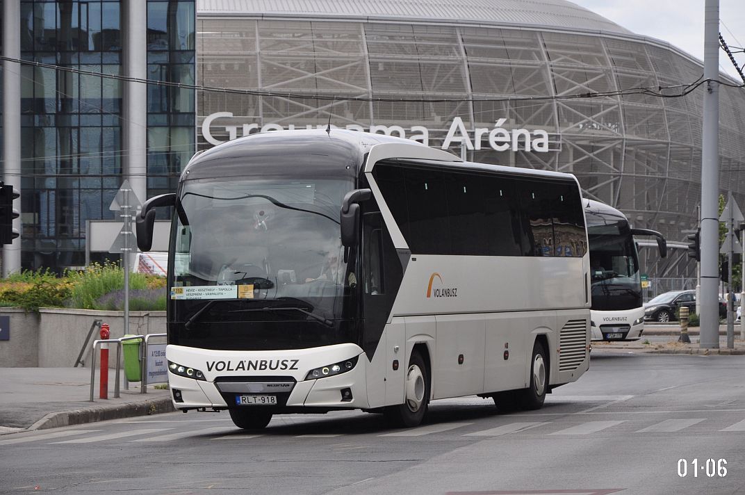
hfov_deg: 14.0
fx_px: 3038
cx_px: 372
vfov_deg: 9.3
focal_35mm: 147
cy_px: 248
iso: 400
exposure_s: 1/1000
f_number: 5.6
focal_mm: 98
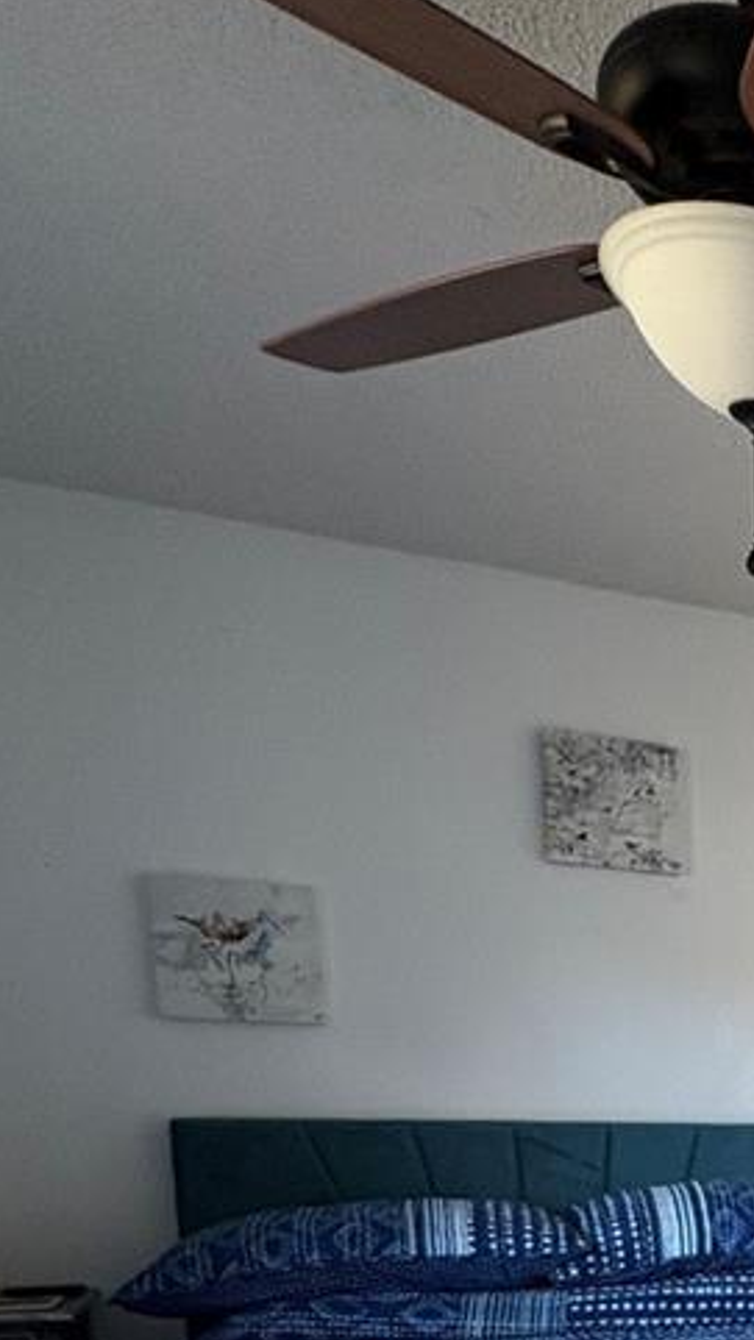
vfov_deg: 45.8
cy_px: 1293
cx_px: 1185
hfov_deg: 23.6
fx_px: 1351
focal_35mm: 38
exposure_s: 1/60
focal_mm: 2.22
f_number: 2.2
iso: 250
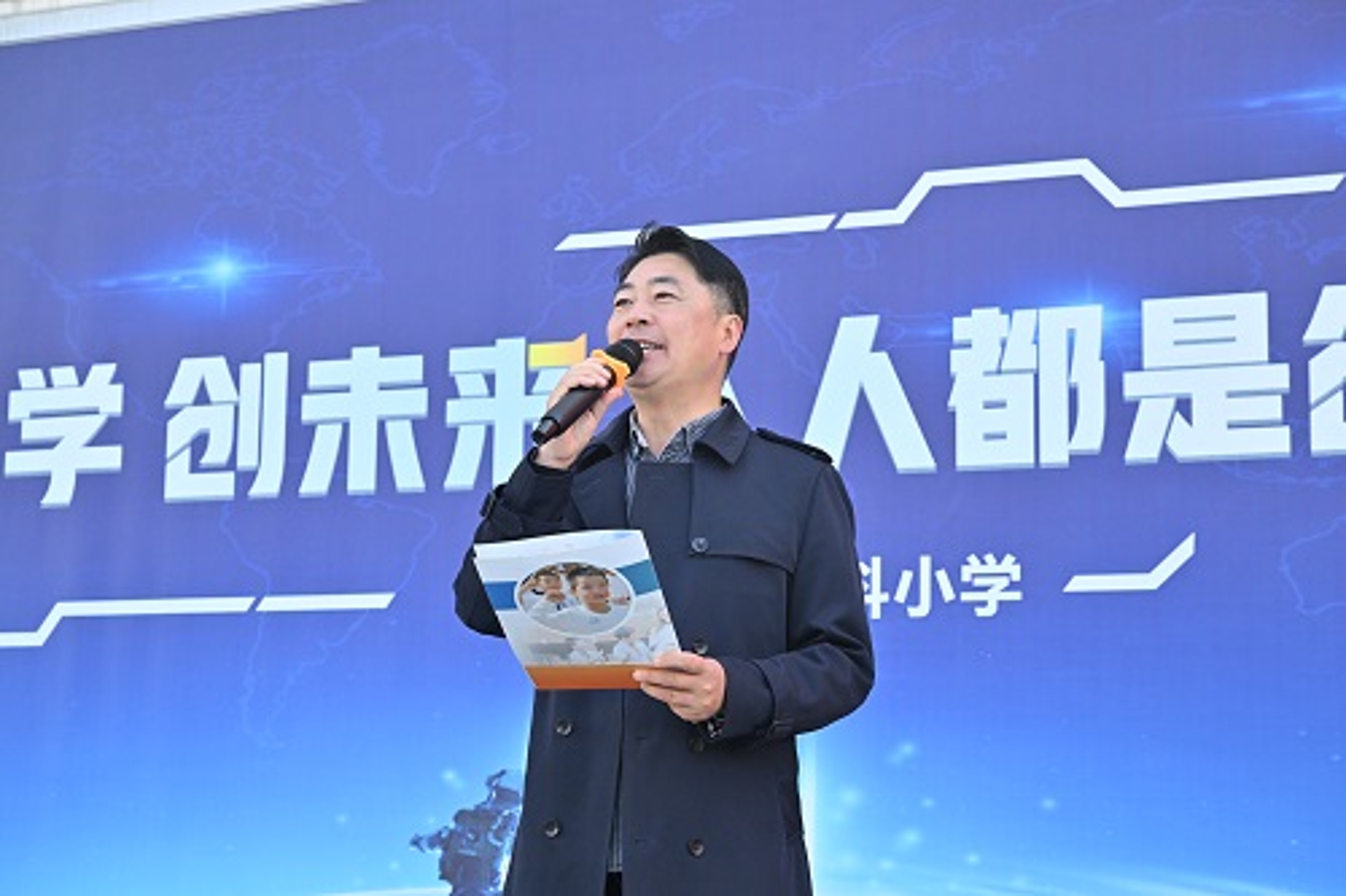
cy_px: 448
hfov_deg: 28.9
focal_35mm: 70
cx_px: 673
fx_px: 2616
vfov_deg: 19.4
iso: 1600
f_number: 7.1
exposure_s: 1/800
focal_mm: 70
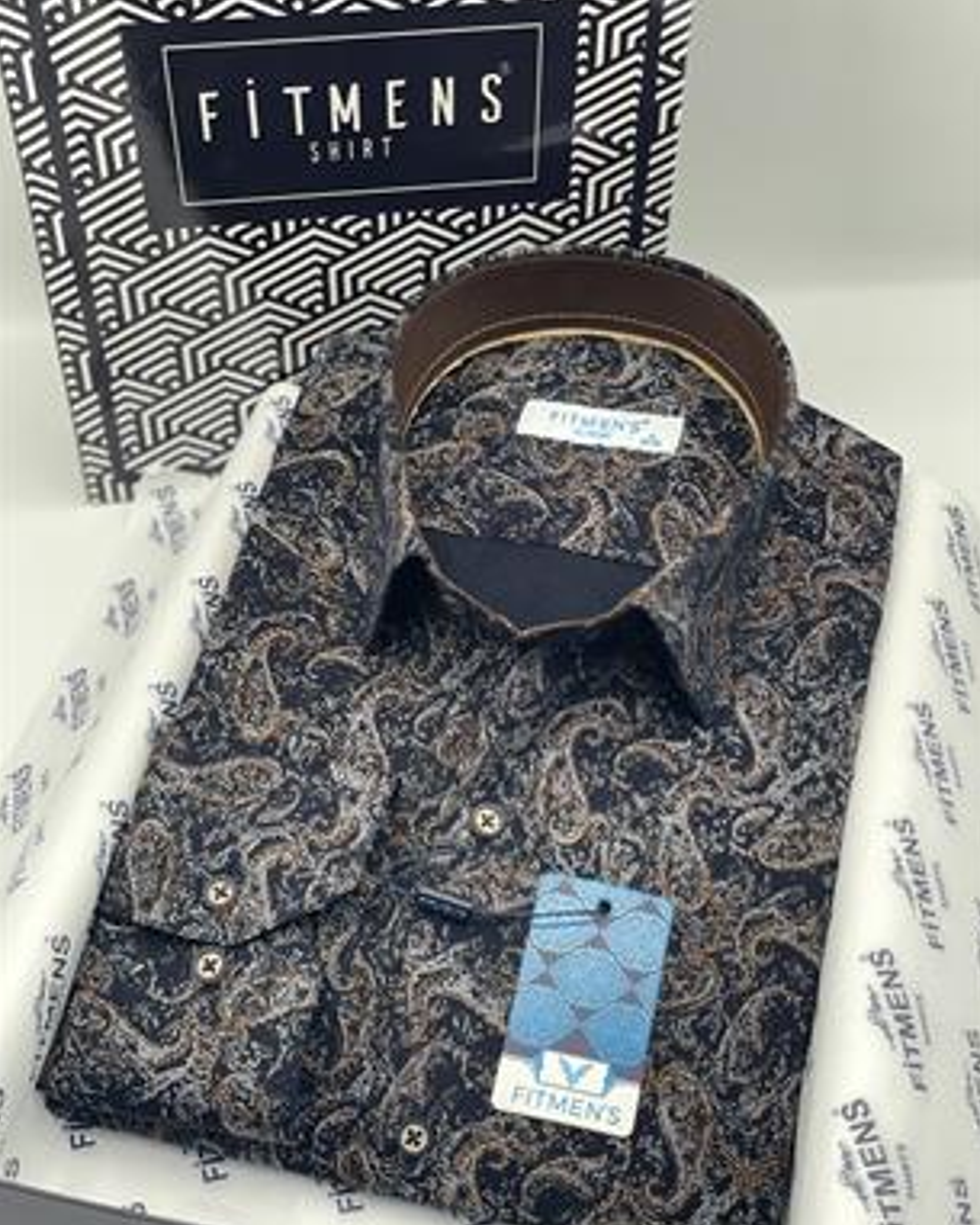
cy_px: 635
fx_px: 1993
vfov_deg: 34.1
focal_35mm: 55
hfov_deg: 27.6
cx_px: 492
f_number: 2
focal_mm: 6
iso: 100
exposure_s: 1/122
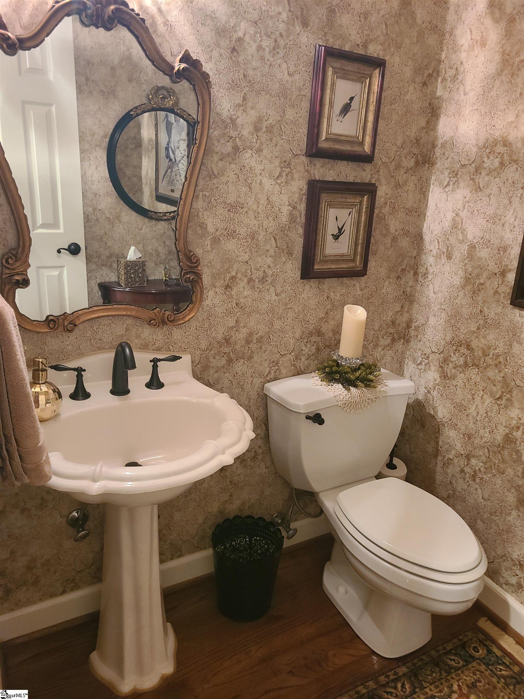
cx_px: 262
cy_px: 350
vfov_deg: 67.3
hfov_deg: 53.1
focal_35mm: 26
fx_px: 525
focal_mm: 5.4
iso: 640
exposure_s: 1/30
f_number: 1.8
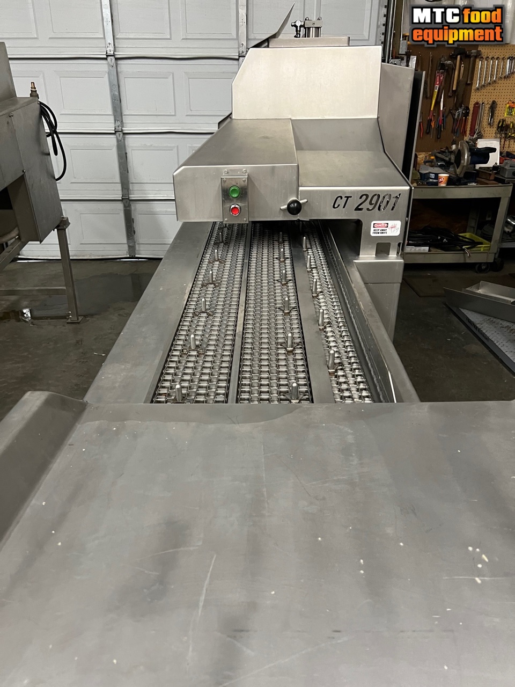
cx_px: 258
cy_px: 344
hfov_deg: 53.1
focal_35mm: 26
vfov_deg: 67.3
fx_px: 516
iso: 400
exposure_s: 1/60
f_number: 1.5
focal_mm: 5.7
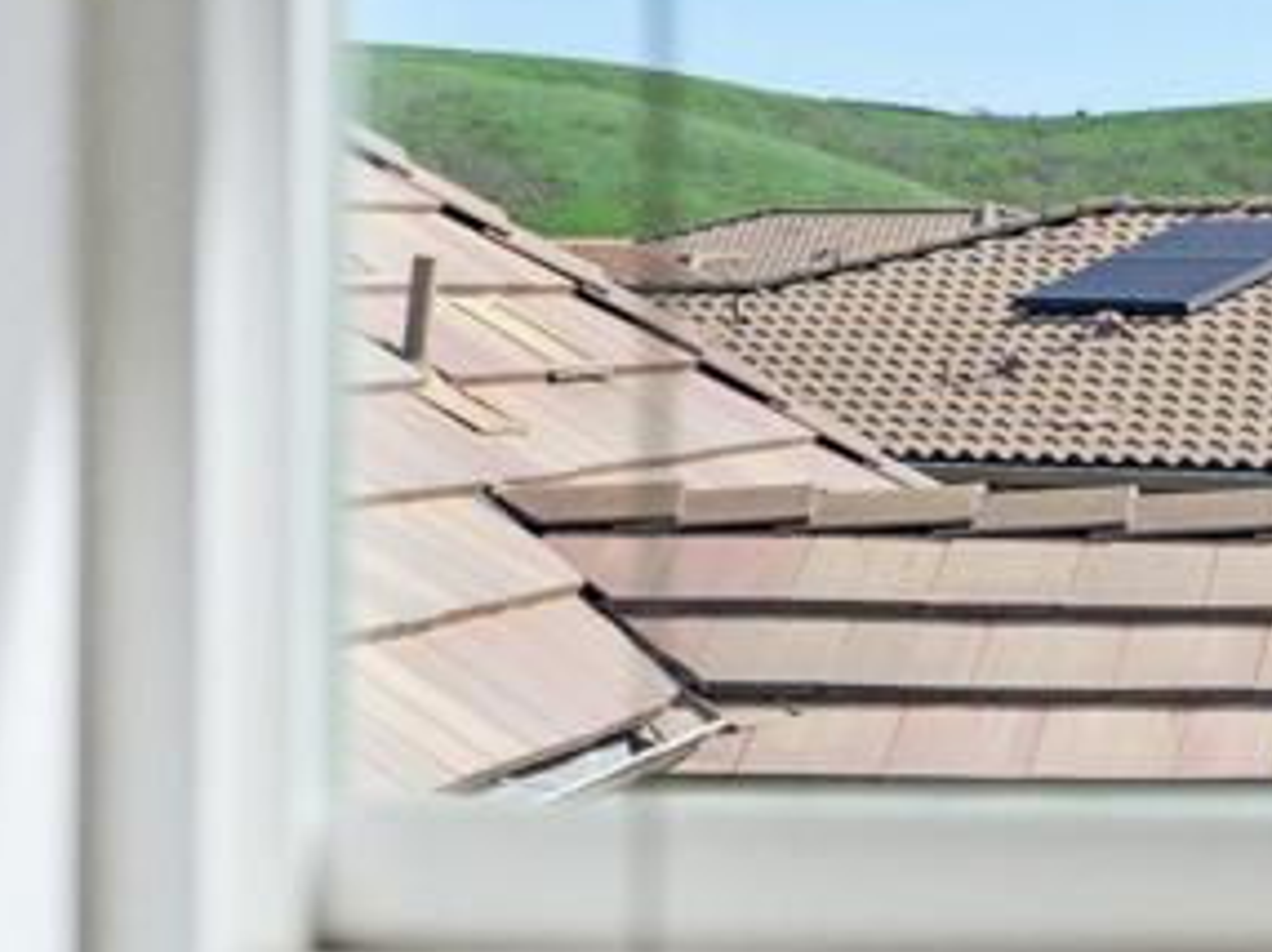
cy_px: 65
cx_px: 1823
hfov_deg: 12.2
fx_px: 5691
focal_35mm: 155
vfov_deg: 9.5
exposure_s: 1/4000
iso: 400
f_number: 4
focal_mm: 30
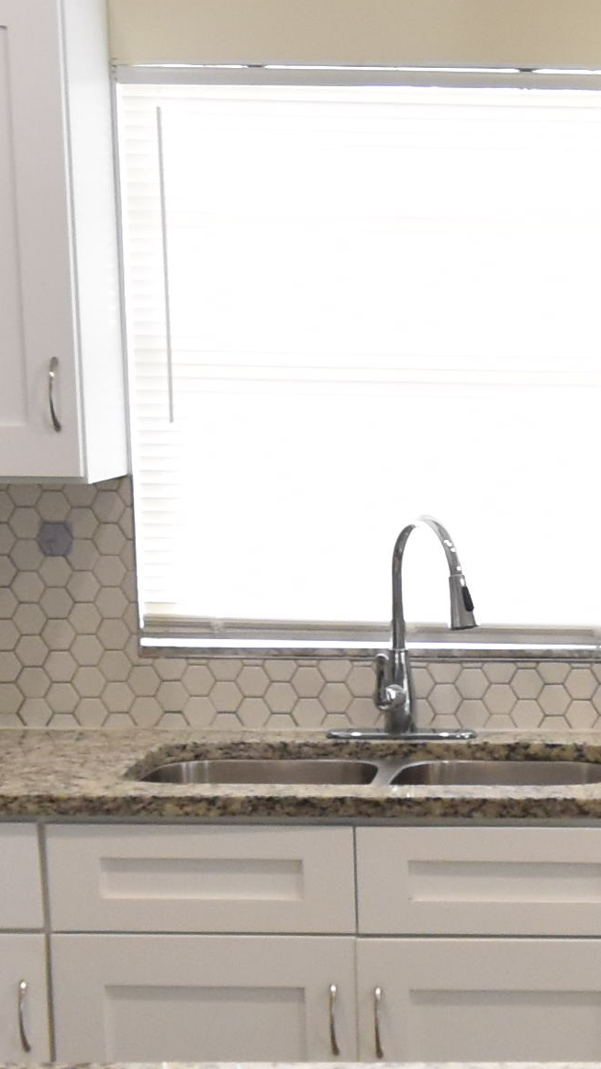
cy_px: 840
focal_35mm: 81
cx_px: 739
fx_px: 2294
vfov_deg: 25.8
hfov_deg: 14.4
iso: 800
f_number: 3.5
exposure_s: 1/125
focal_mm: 10
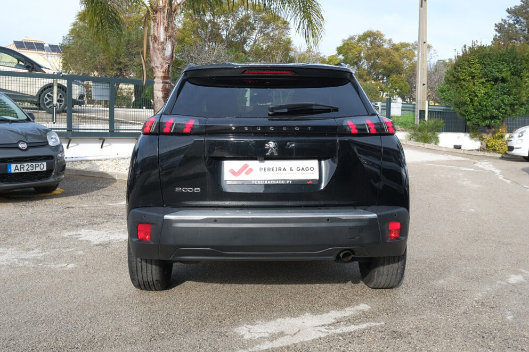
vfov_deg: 40.0
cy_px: 176
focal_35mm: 33
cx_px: 264
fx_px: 485
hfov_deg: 57.2
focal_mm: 21.5
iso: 160
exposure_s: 1/125
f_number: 9
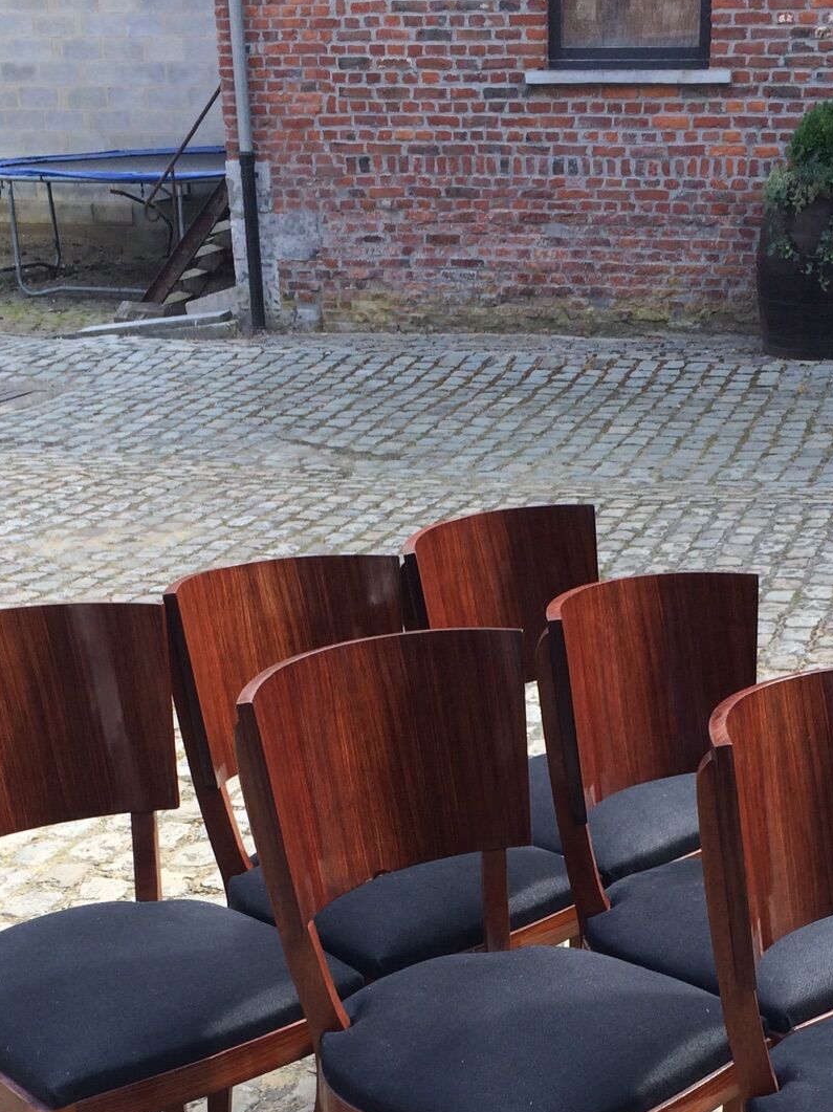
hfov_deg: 26.1
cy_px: 952
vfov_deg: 33.0
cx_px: 484
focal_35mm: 56
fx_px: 1798
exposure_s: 1/366
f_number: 2.2
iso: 32
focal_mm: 4.15
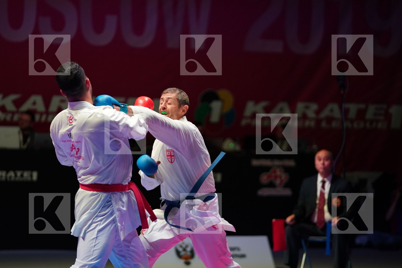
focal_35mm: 150
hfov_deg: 13.7
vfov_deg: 9.1
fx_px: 1675
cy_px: 134
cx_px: 201
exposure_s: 1/1000
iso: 2000
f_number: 2.8
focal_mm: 150
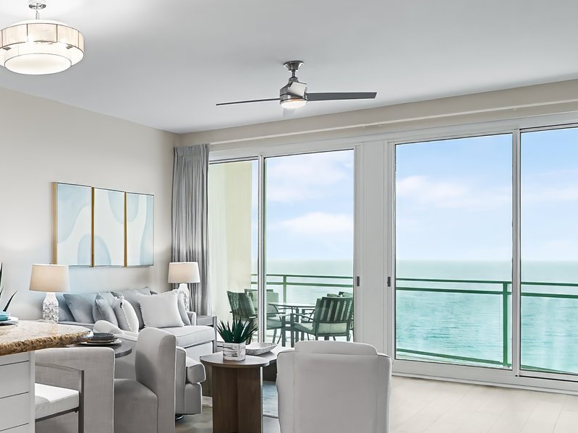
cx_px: 35
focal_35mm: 39
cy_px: 247
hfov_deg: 42.7
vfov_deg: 36.6
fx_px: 655
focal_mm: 15.9
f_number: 8
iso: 12800
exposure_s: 1/50
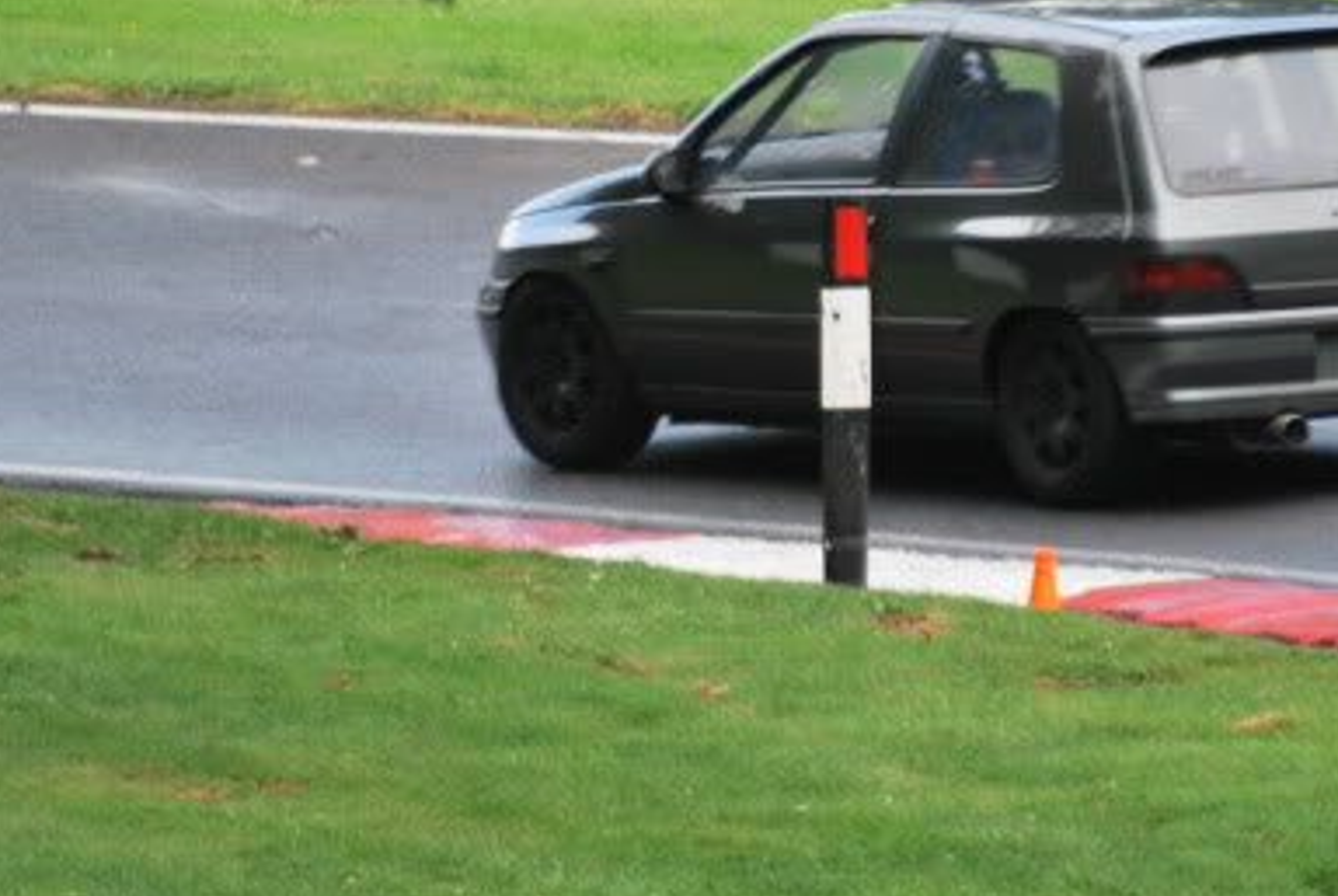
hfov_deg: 2.2
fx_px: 34827
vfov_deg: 1.5
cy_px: 284
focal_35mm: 936
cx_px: 922
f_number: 5.6
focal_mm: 300
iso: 500
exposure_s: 1/400
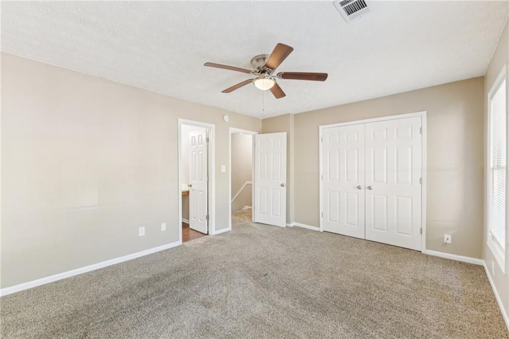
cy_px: 170
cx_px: 254
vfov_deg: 81.1
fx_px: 198
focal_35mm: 14
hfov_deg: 104.3
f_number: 8
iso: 400
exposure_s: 1/13
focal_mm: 14
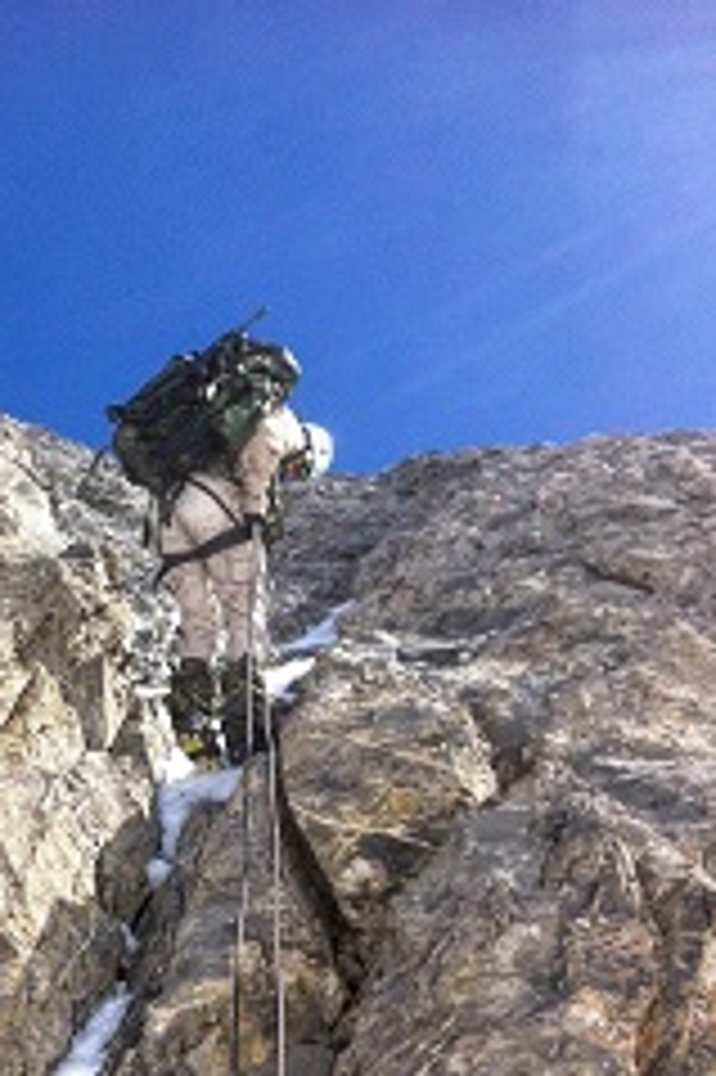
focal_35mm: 55
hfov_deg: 24.4
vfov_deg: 35.7
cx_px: 225
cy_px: 772
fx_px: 1643
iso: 80
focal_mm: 3.85
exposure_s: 1/973
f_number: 2.8
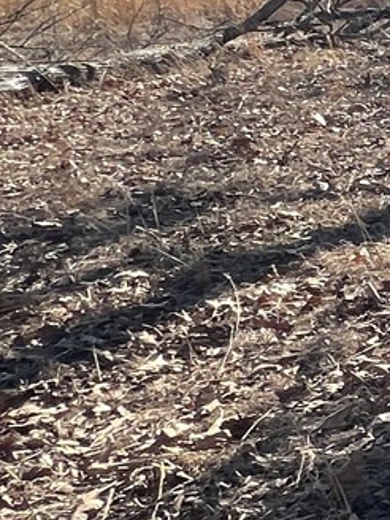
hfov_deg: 10.4
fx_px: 1142
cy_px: 68
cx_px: 1270
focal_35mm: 76
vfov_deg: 25.0
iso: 32
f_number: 1.8
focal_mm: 1.57
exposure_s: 1/630
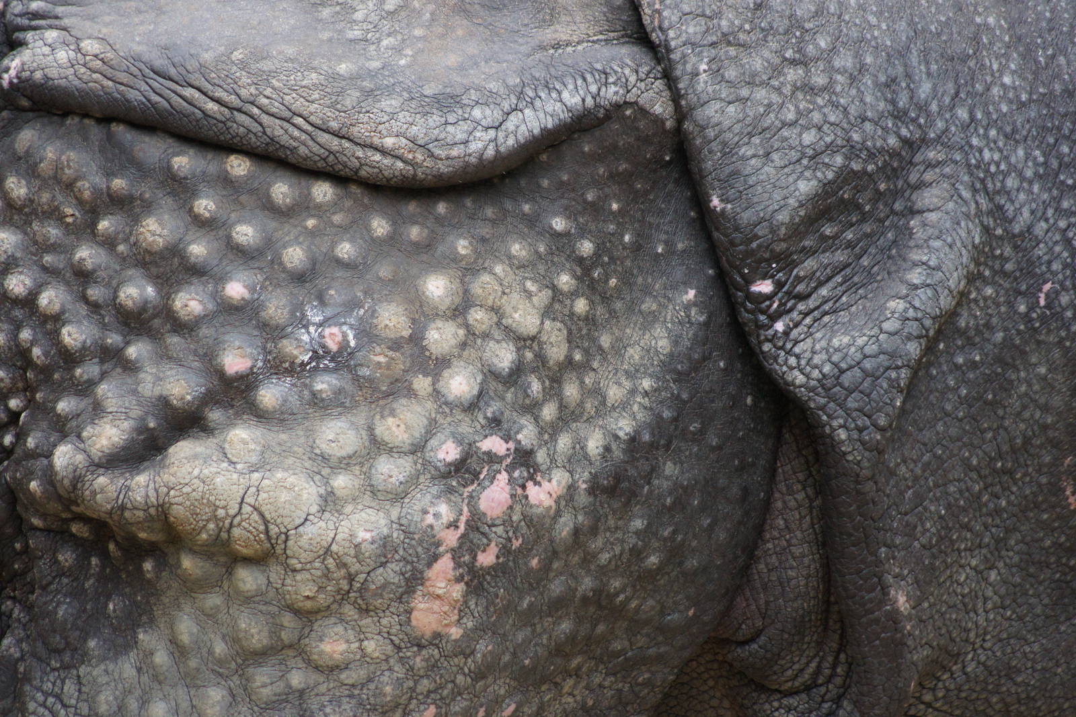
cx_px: 538
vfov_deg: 4.6
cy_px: 358
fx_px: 8967
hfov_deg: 6.9
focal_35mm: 300
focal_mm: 200
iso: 1250
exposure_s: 1/500
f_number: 5.6
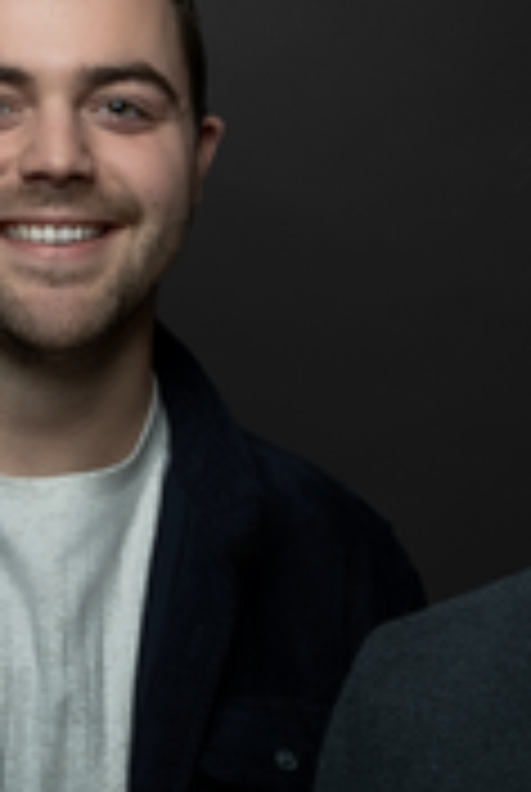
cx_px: 364
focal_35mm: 142
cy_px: 630
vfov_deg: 14.3
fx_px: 3129
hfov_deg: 9.7
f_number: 8
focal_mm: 50
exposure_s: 1/250
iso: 160
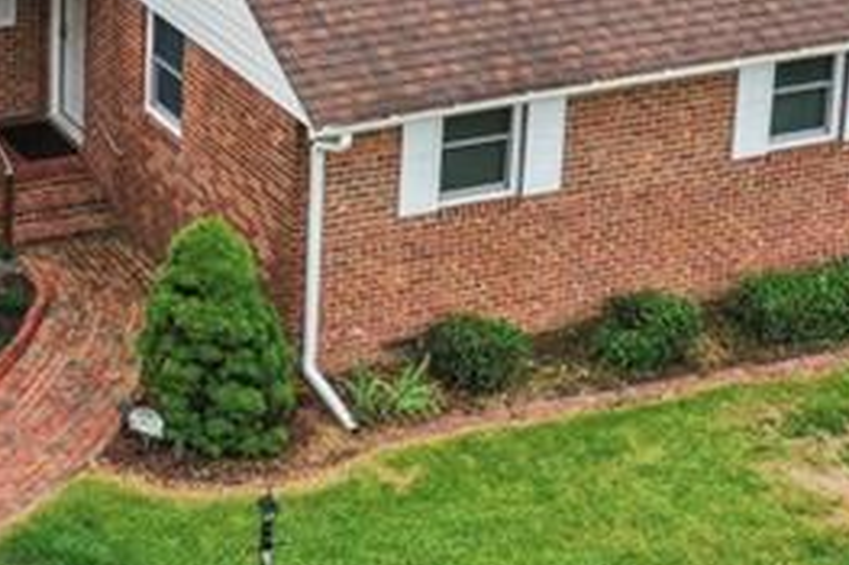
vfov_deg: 12.1
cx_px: -139
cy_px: -245
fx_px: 2569
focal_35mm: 109
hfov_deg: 17.9
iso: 100
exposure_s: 1/200
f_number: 5
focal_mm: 10.26
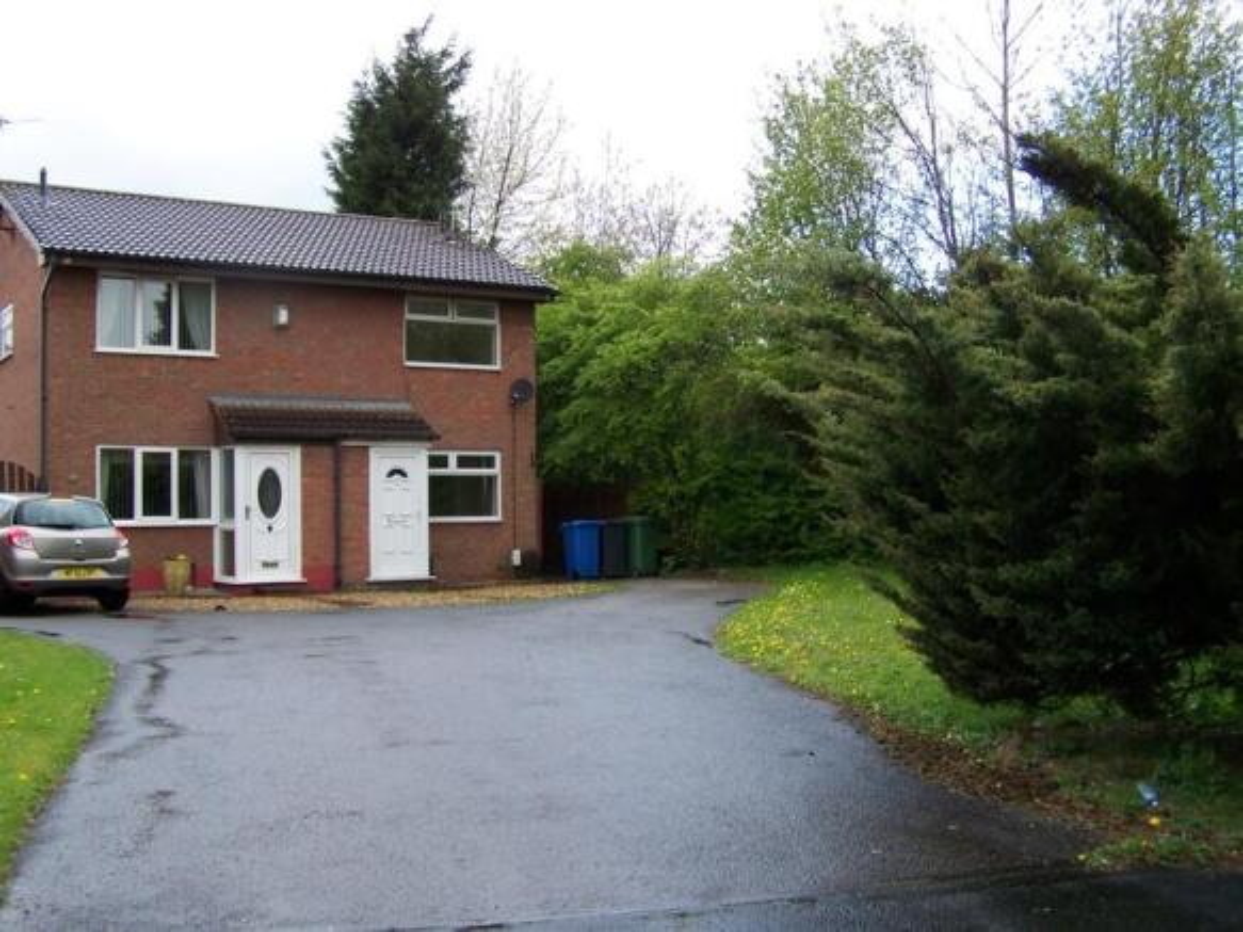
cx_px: 622
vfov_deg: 37.7
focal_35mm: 38
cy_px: 466
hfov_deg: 49.0
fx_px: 1364
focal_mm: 6.3
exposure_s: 1/80
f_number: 2.8
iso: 64
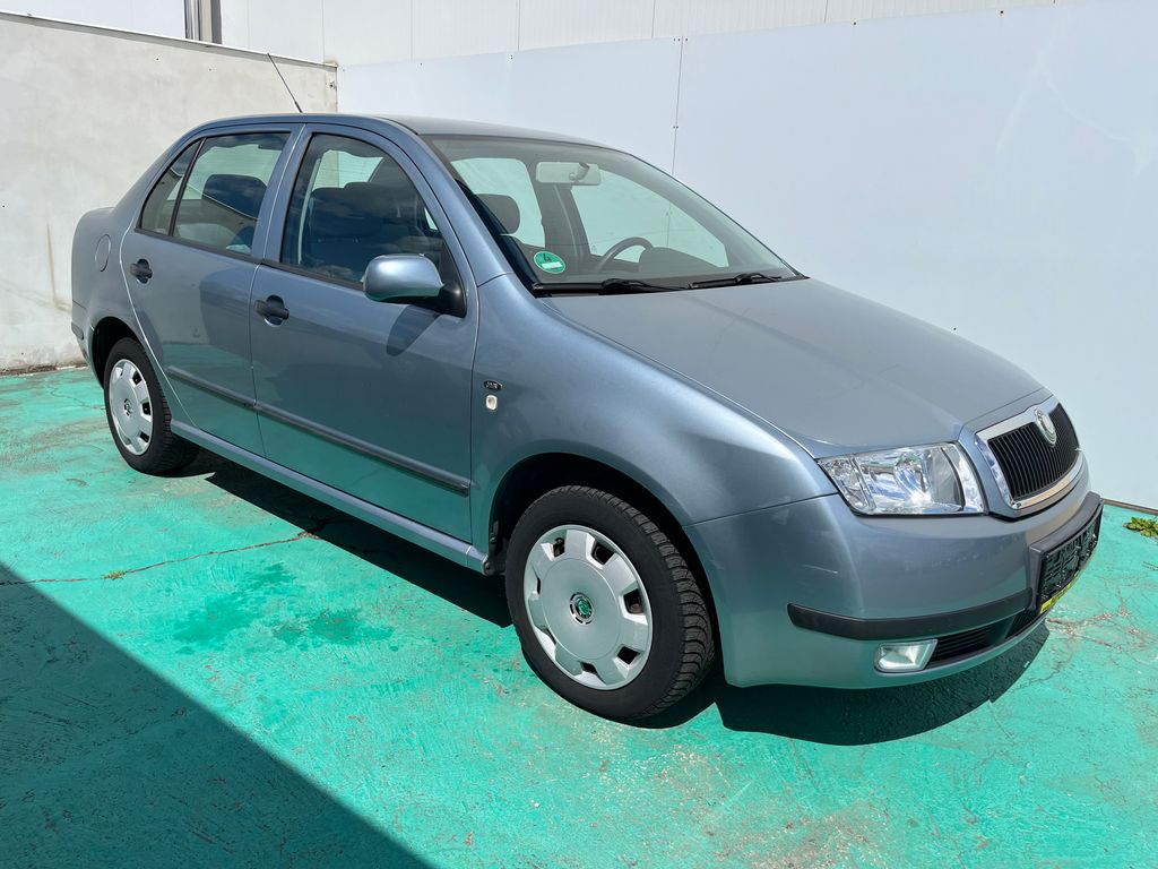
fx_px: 870
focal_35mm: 26
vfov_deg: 53.1
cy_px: 434
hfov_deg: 67.3
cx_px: 579
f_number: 1.6
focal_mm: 5.1
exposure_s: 1/6897
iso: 50
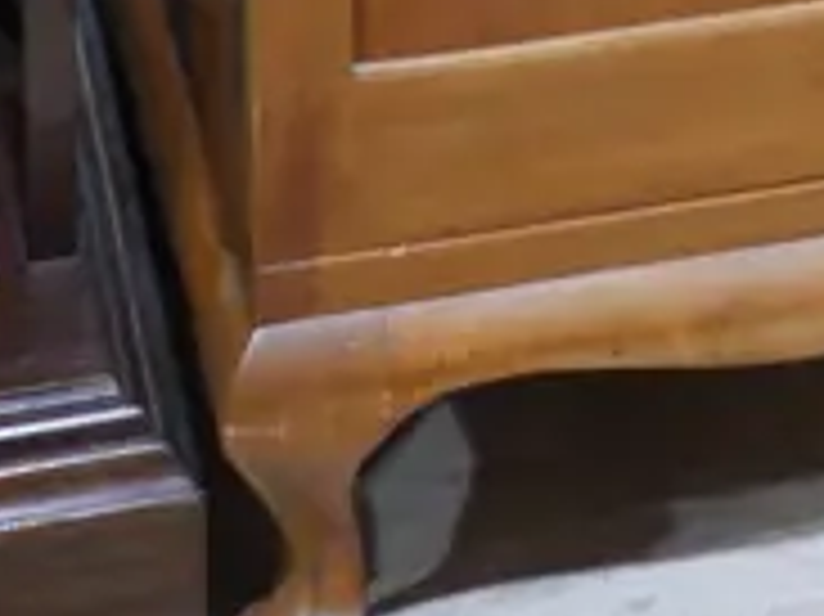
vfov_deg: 8.4
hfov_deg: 11.7
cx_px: 1423
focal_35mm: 157
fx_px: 3735
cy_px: -1032
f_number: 3.5
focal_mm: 14
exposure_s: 1/60
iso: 400
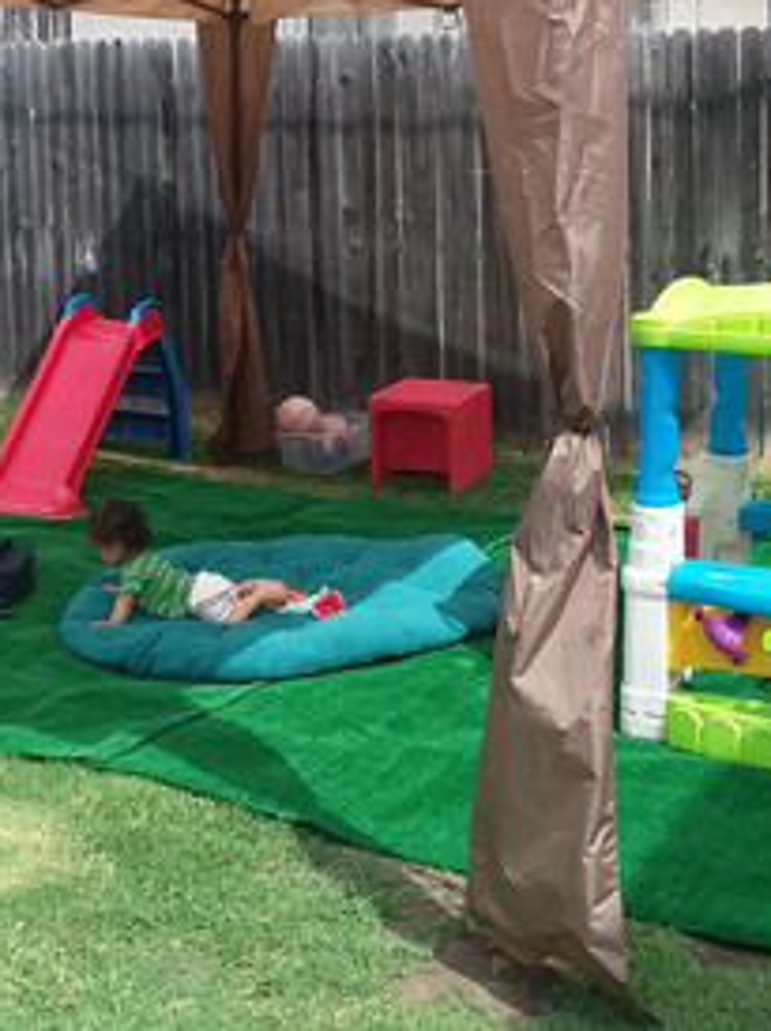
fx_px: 1576
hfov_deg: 27.5
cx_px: 386
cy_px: 357
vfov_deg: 35.9
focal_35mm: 53
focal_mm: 2.47
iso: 40
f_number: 1.9
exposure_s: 1/916
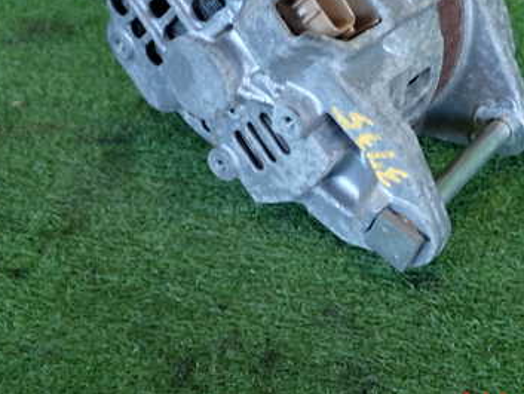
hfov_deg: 37.0
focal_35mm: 51
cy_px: 91
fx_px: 772
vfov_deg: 28.1
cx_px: 353
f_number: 2.3
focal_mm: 5.4
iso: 200
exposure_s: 1/40
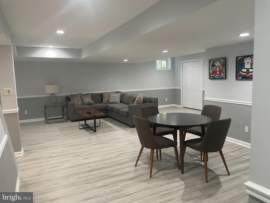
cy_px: 102
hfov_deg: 67.3
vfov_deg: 53.1
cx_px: 135
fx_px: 203
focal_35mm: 26
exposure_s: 1/60
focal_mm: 4.2
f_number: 1.6
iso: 200
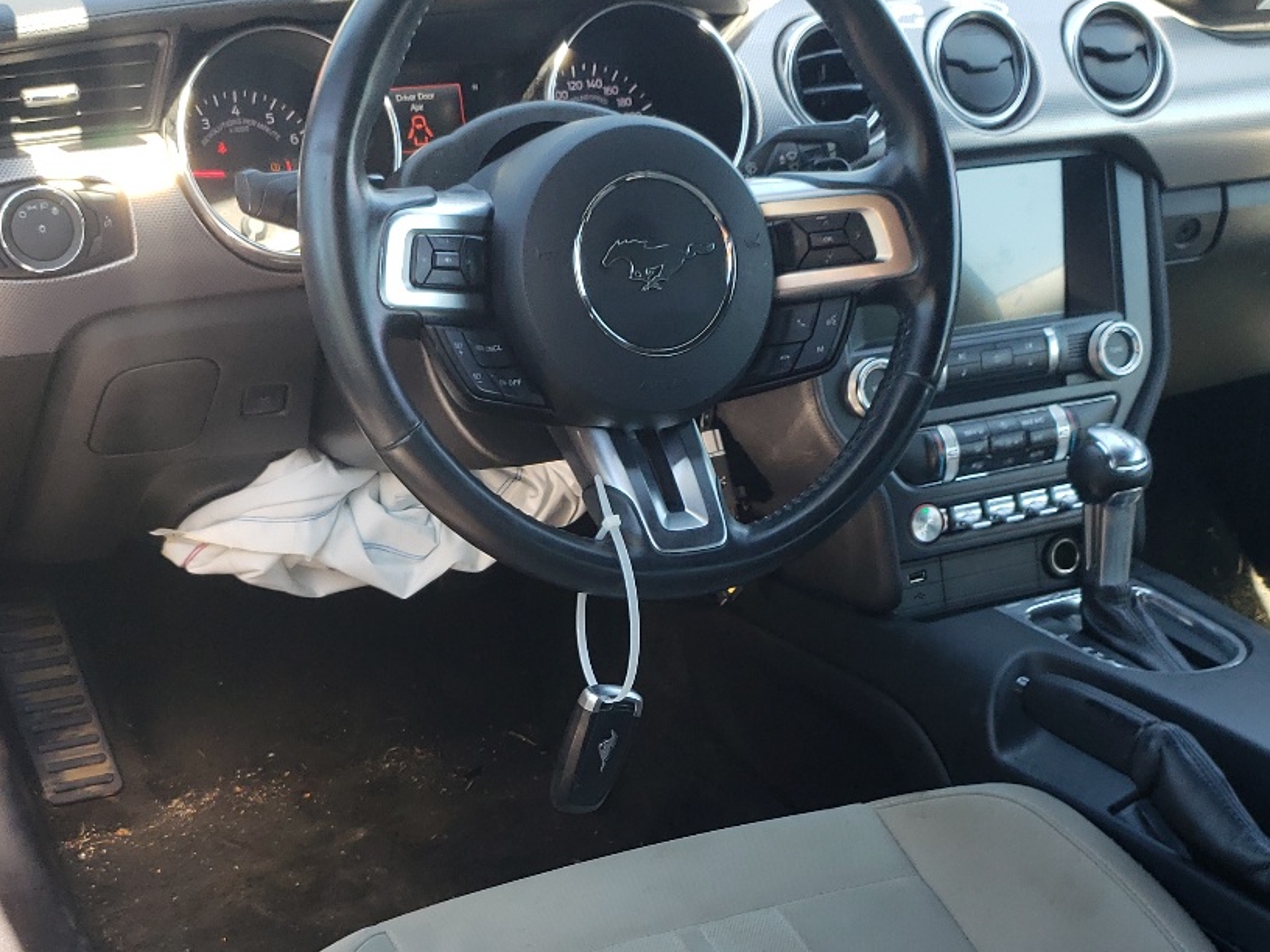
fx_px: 1871
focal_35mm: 51
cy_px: 767
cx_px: 685
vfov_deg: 28.0
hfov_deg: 37.5
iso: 50
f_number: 1.5
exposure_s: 1/132
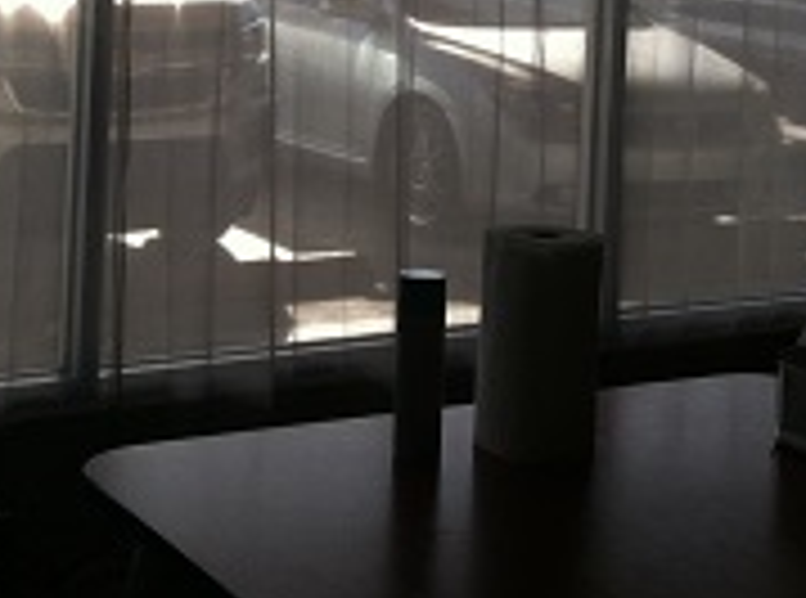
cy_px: -115
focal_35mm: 90
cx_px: 320
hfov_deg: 21.8
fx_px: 2089
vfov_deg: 15.7
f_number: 2.8
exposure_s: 1/500
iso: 80
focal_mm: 3.85
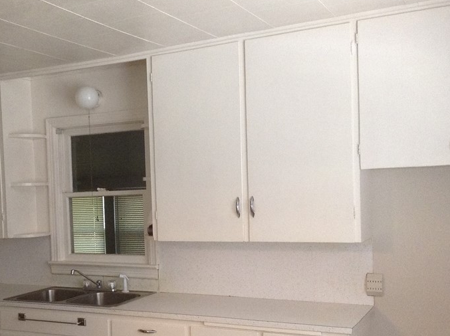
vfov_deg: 28.9
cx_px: 126
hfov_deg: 37.5
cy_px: 213
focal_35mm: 50
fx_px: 649
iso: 125
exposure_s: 1/25
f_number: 2.4
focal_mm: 3.3
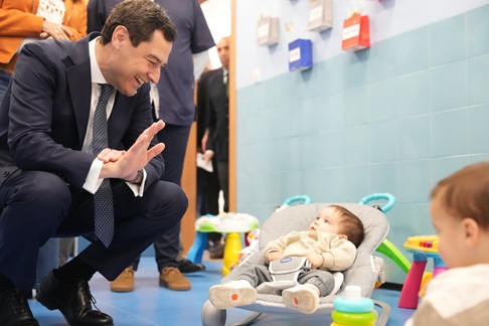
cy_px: 163
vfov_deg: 29.2
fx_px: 625
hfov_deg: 42.7
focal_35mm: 46
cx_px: 244
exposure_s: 1/500
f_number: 2.8
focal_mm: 46
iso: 6400
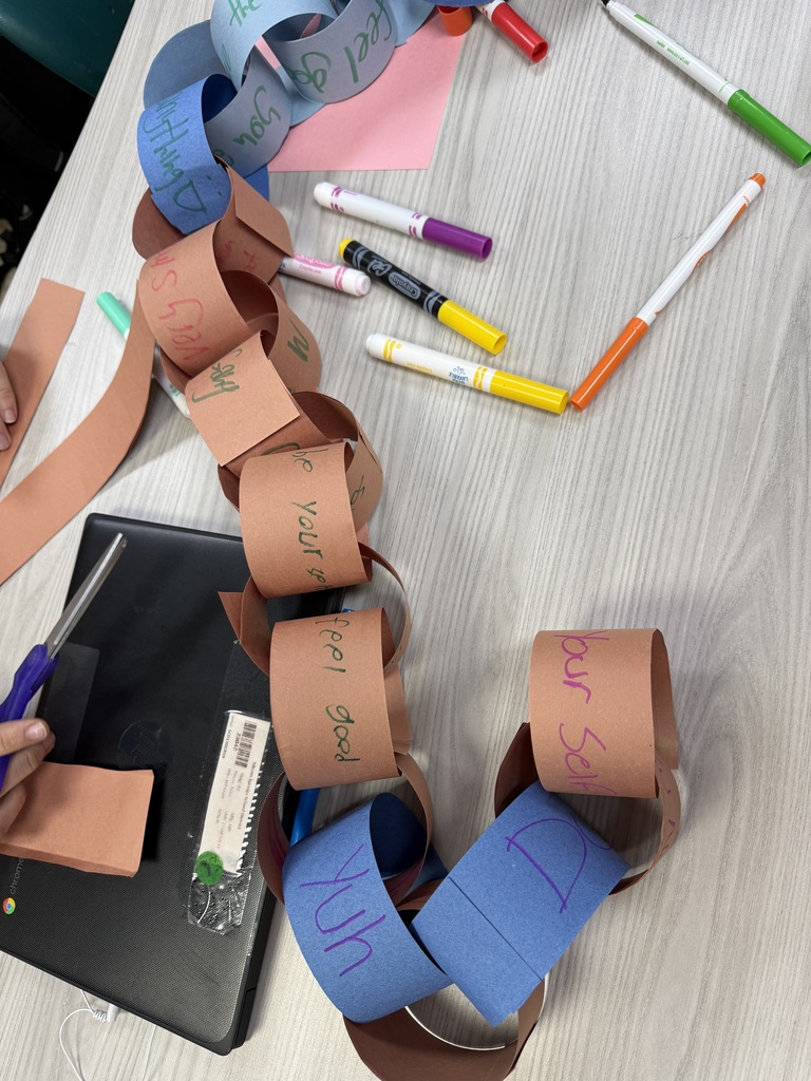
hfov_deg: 56.8
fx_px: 750
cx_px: 406
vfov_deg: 71.6
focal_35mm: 24
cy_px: 540
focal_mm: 6.76
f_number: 1.78
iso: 125
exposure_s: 1/120
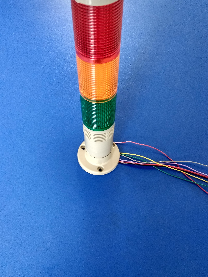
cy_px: 137
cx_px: 99
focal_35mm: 26
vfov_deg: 67.3
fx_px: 208
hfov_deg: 53.0
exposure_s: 1/20
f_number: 2
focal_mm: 3.57
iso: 500
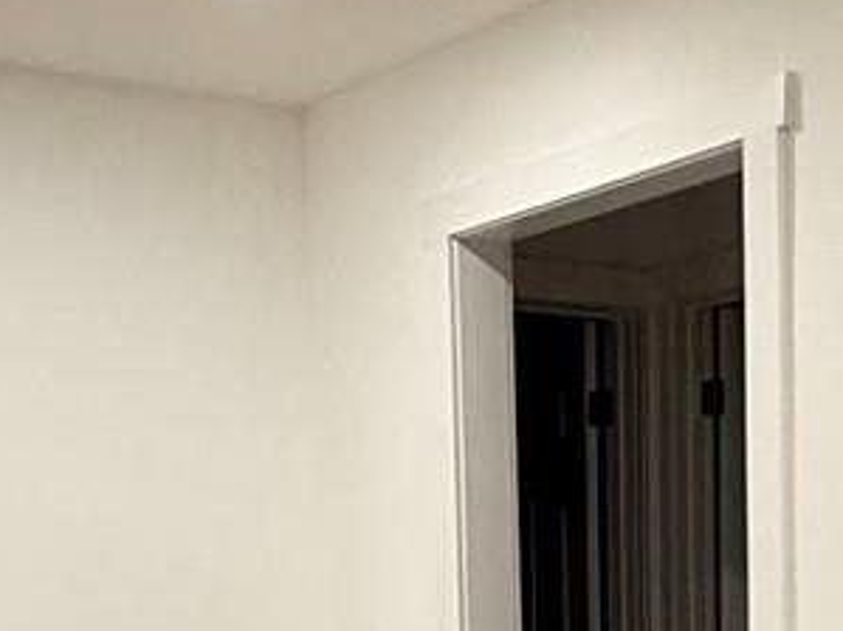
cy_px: 1045
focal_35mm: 96
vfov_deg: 14.1
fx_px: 2337
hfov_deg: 20.4
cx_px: 550
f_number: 2.2
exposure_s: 1/60
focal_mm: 2.22
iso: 200
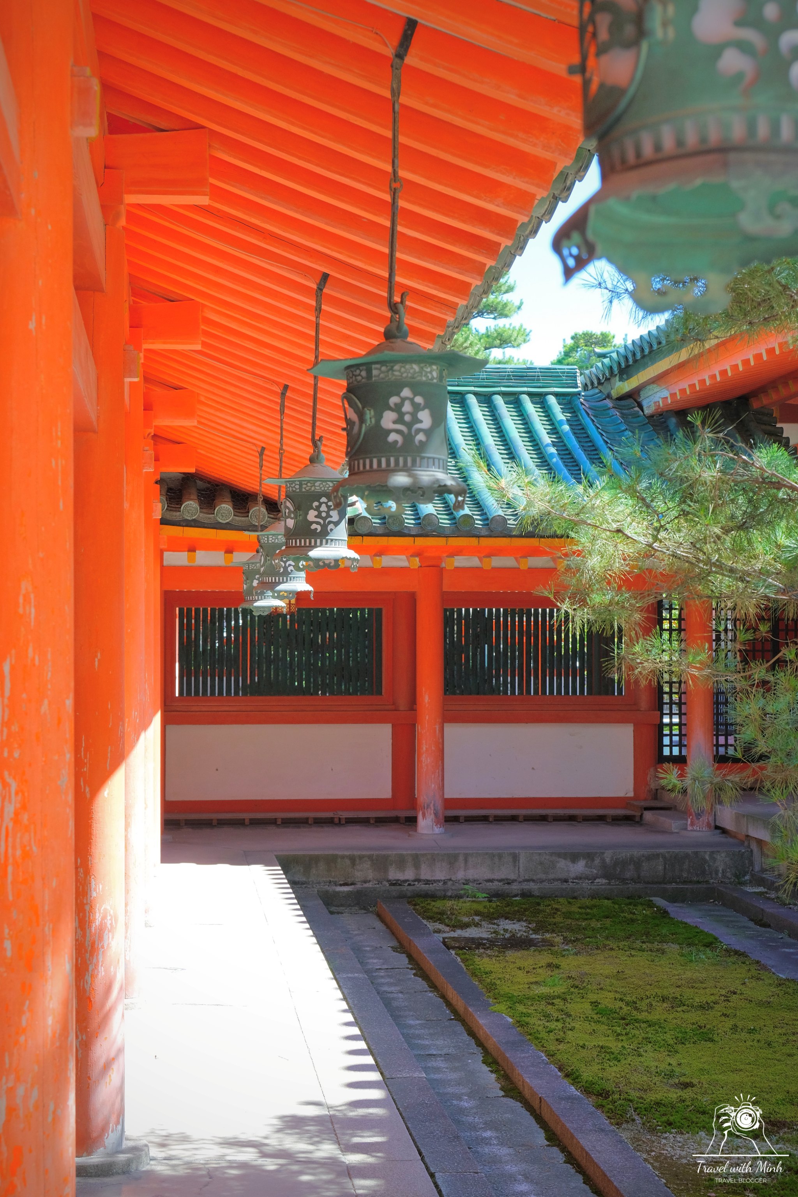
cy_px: 598
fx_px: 1762
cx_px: 399
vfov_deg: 37.5
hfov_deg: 25.5
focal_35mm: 53
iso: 800
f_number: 5
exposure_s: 1/300
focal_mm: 35
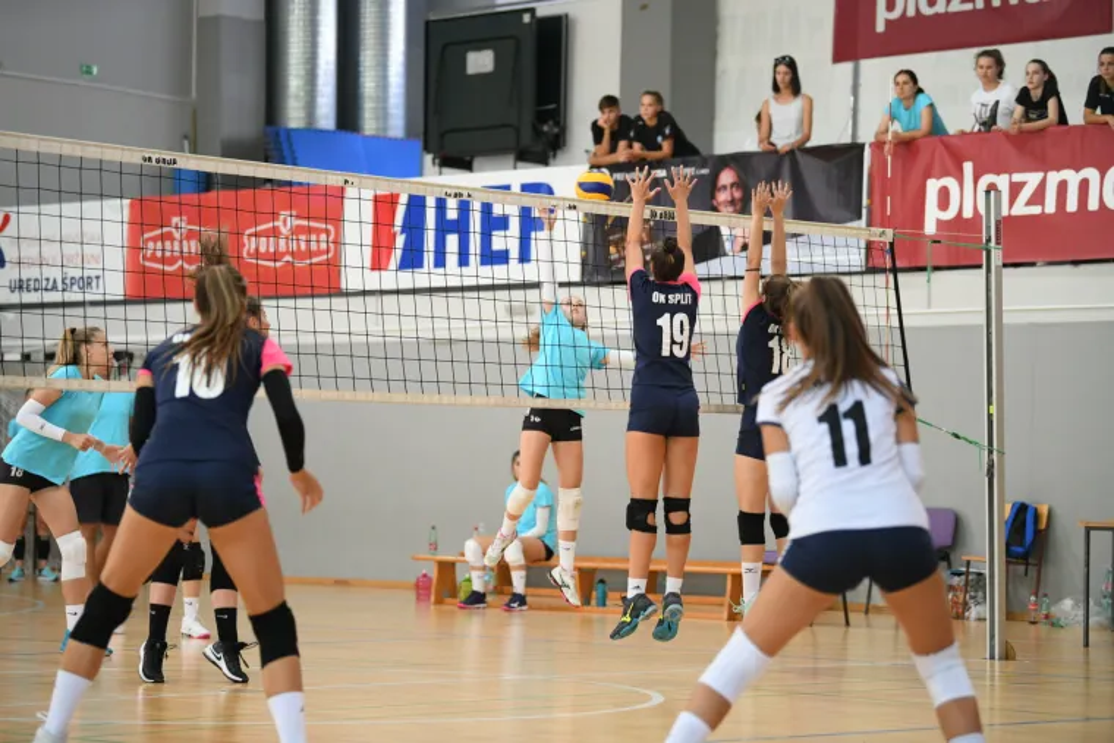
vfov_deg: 13.4
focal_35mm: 102
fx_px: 3157
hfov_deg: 20.0
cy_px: 372
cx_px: 557
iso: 2500
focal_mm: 102
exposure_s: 1/400
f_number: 2.8
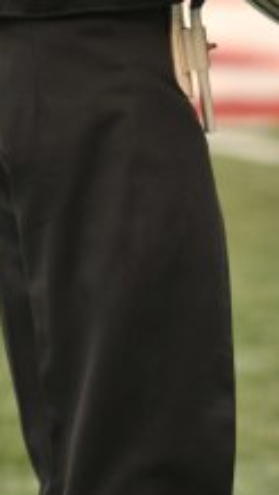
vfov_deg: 2.5
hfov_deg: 1.4
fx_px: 11337
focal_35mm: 864
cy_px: -100
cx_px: 176
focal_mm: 200
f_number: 2.8
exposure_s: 1/400
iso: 200
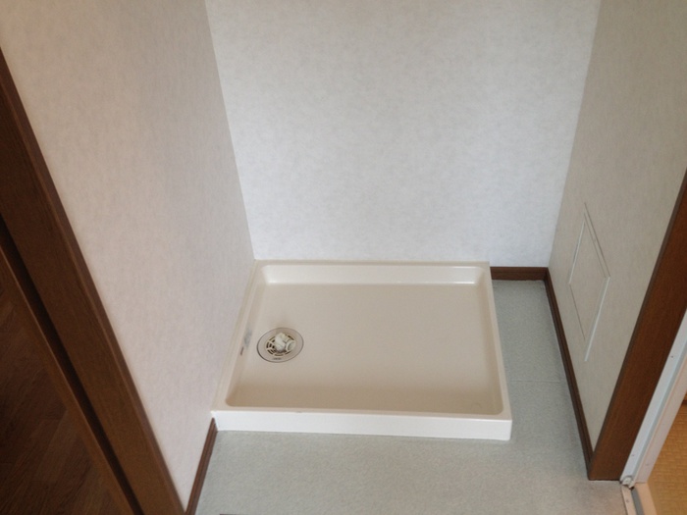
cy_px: 258
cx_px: 344
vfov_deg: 40.7
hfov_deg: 52.6
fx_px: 695
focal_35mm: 35
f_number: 2.4
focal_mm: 4.28
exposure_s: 1/20
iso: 80
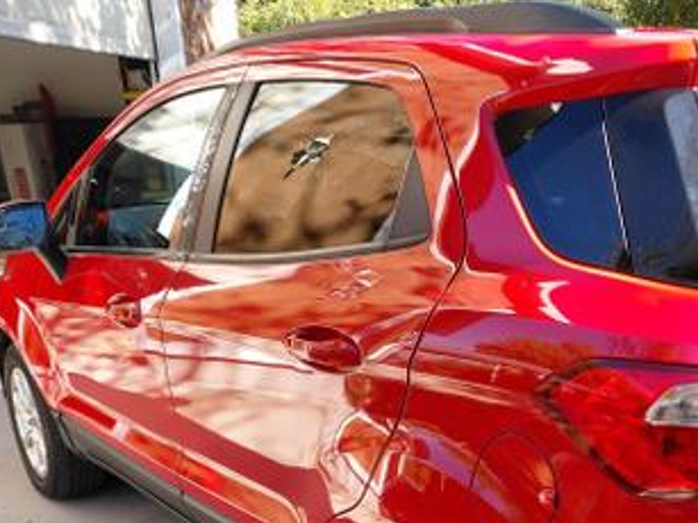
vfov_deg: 34.1
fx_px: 826
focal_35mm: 41
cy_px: 412
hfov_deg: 43.9
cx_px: 543
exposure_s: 1/340
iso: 50
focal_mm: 4.69
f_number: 1.8
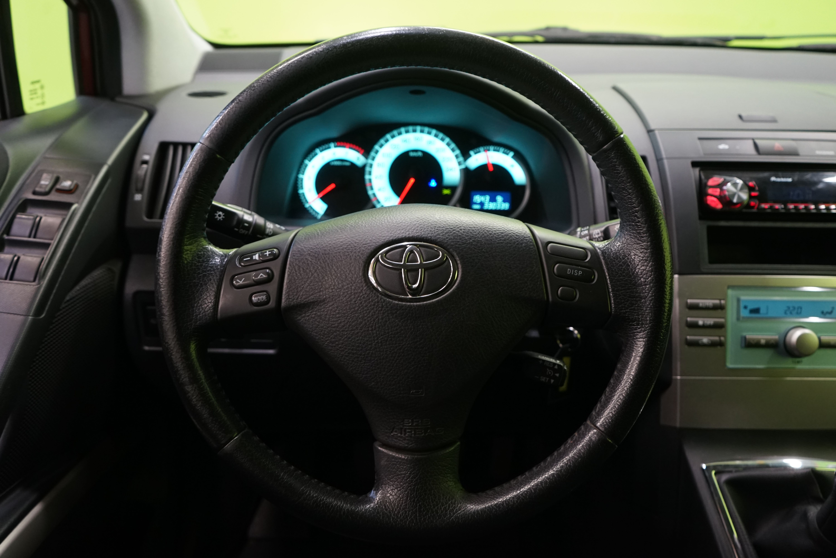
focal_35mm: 29
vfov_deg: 45.0
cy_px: 279
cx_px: 418
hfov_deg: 63.7
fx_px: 673
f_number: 5
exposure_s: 1/25
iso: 1600
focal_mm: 29
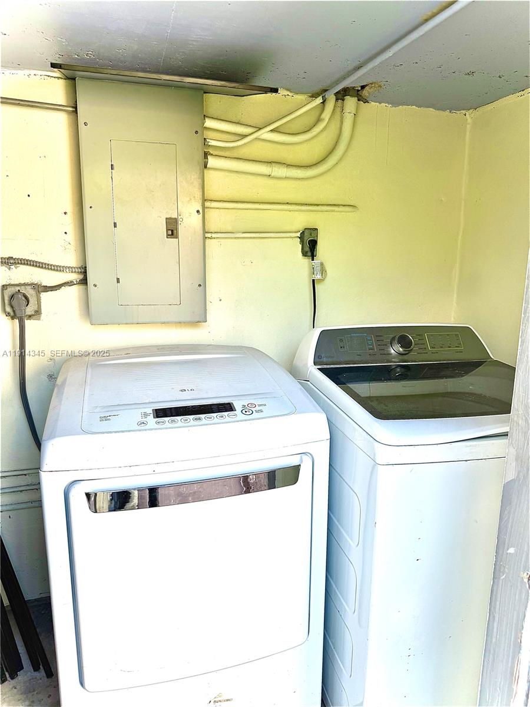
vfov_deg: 71.6
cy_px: 354
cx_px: 265
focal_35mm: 24
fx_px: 490
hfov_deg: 56.8
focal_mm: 6.76
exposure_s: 1/419
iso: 80
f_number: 1.78
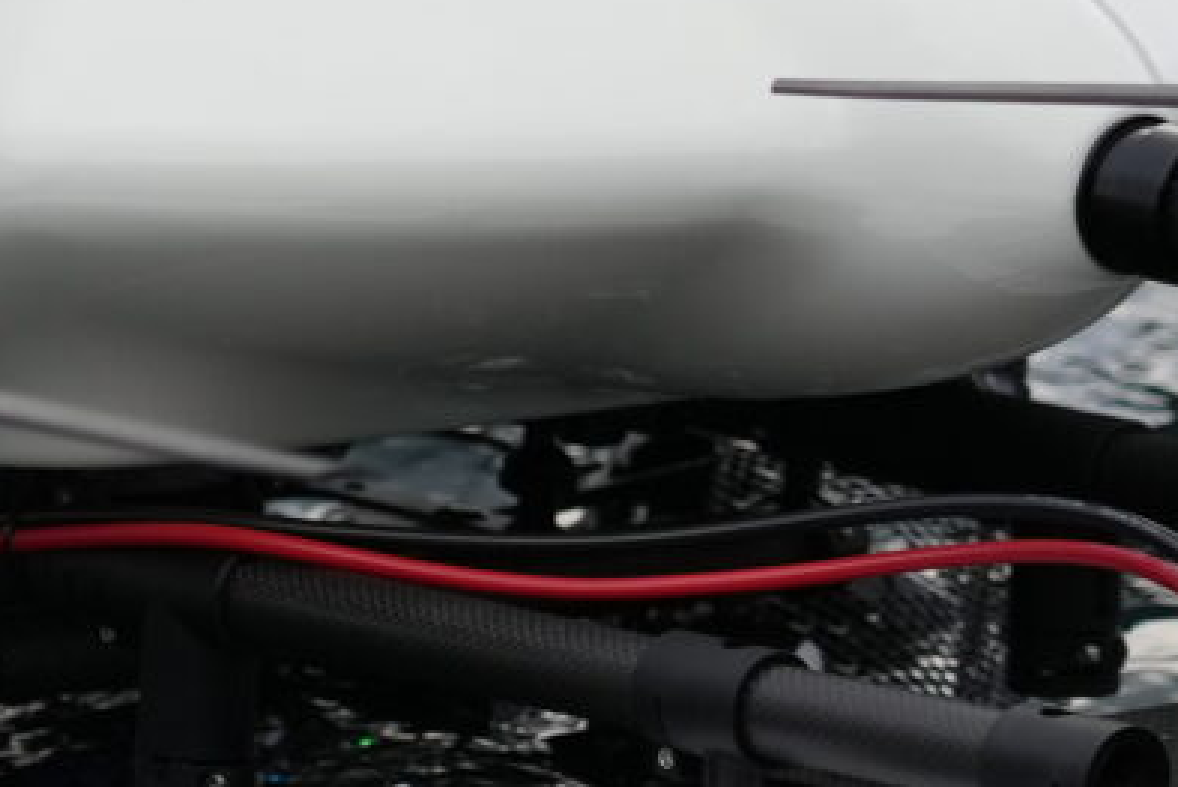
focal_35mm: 682
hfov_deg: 3.0
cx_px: -81
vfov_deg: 2.0
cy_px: 115
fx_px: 22324
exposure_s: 1/400
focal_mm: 105
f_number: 4
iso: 250
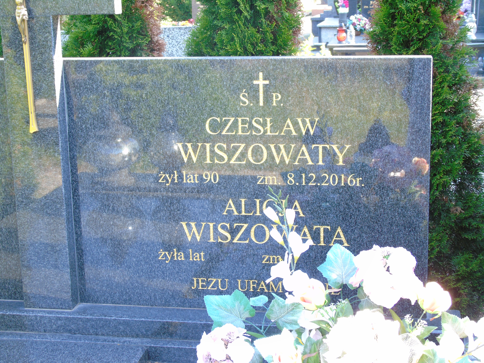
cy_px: 182
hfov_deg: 31.2
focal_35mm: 62
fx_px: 867
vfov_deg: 23.7
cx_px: 242
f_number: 4.5
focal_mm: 11
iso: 100
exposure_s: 1/30
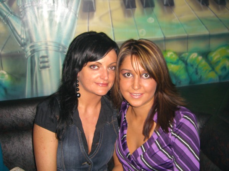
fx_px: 251
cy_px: 86
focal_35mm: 38
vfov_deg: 37.7
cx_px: 114
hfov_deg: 49.0
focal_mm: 7.9
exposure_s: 1/60
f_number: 2.8
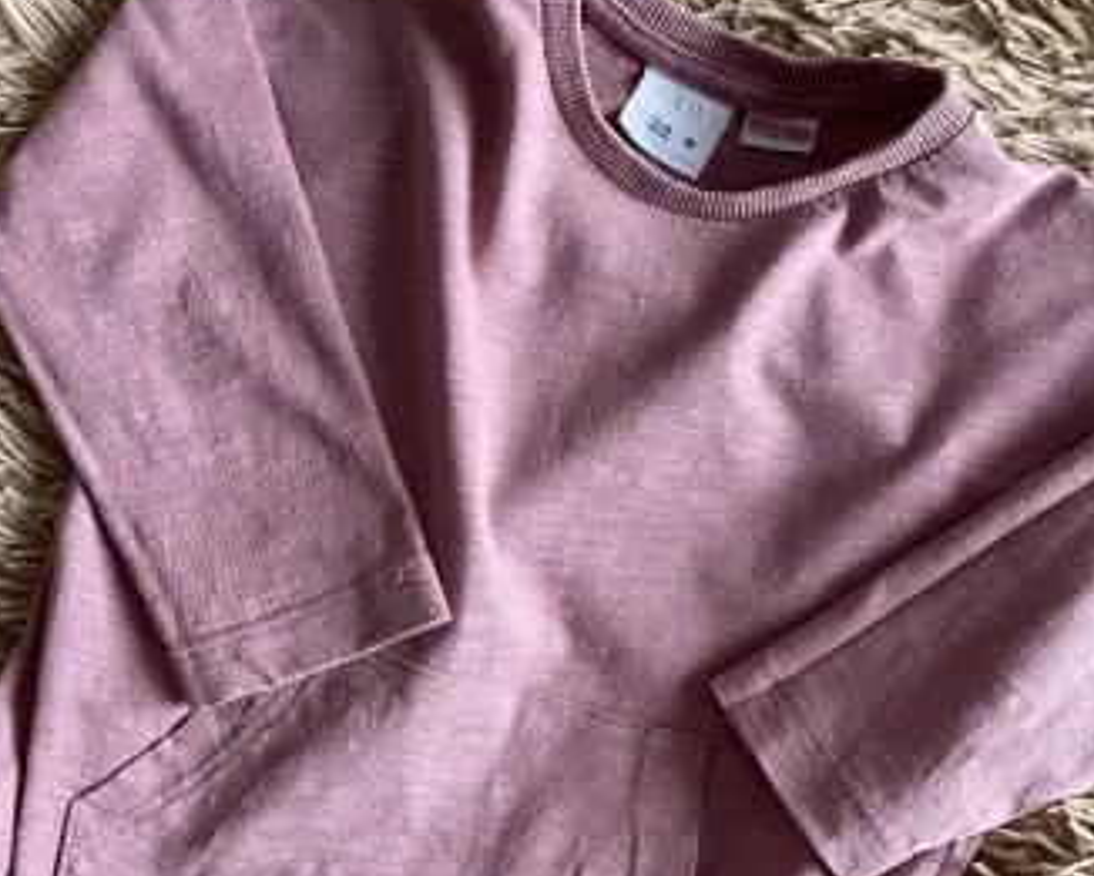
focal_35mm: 35
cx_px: 540
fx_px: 1134
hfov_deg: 51.5
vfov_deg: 42.0
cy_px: 544
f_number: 1.6
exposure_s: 1/60
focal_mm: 5.1
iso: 200
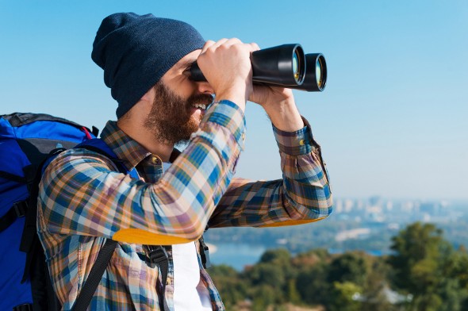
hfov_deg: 34.5
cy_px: 156
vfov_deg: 23.3
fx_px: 753
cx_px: 234
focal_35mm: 58
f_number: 5
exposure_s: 1/2000
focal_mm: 58
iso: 200
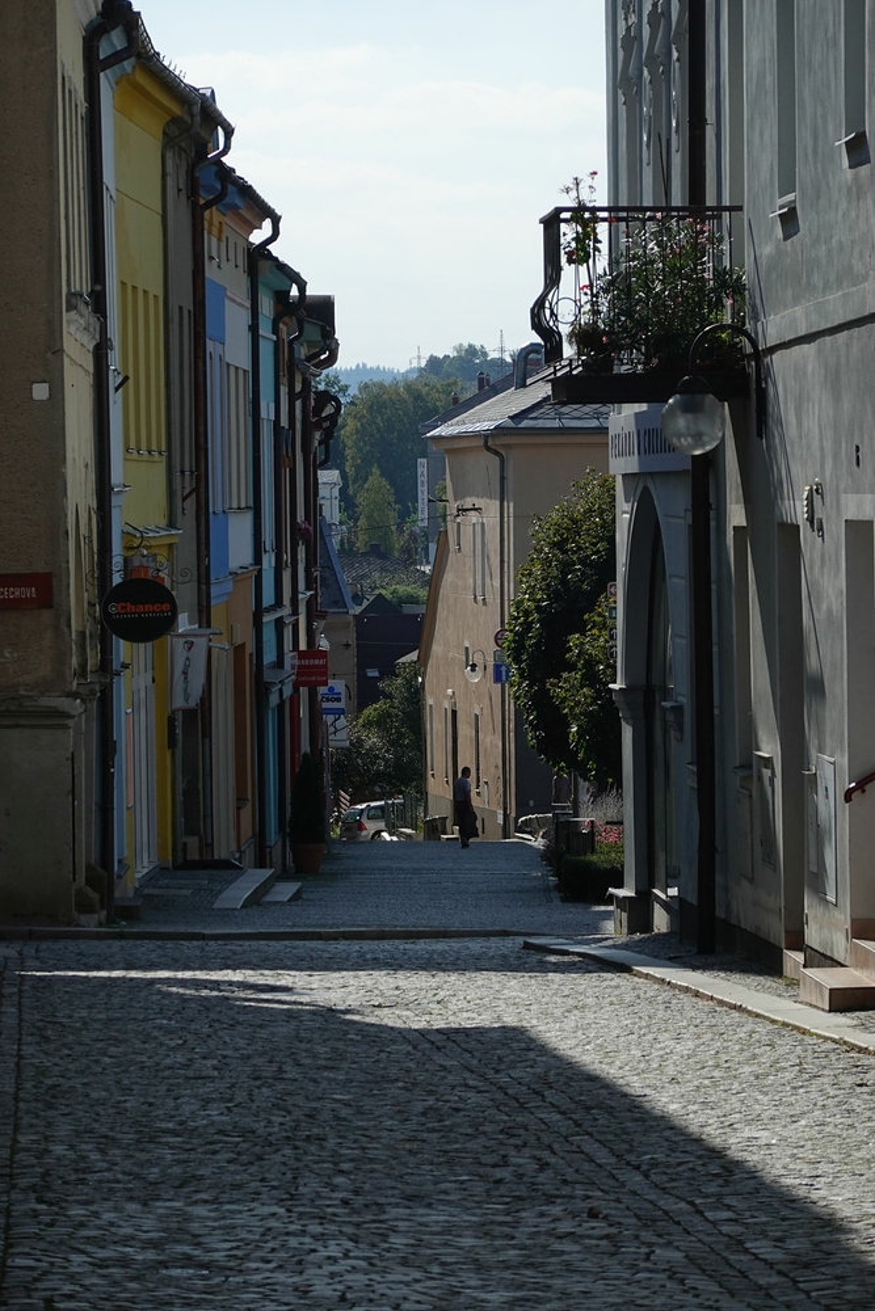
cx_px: 438
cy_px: 656
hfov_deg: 6.9
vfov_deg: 10.3
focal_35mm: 200
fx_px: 7289
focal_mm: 72
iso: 125
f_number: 8
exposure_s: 1/500
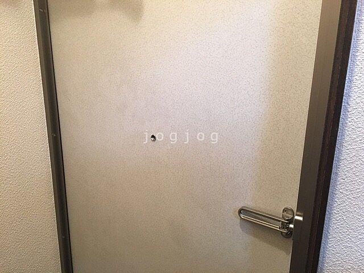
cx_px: 182
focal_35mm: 29
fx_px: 305
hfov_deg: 61.7
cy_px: 136
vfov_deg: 48.2
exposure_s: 1/33
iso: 160
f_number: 2.2
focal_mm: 4.15
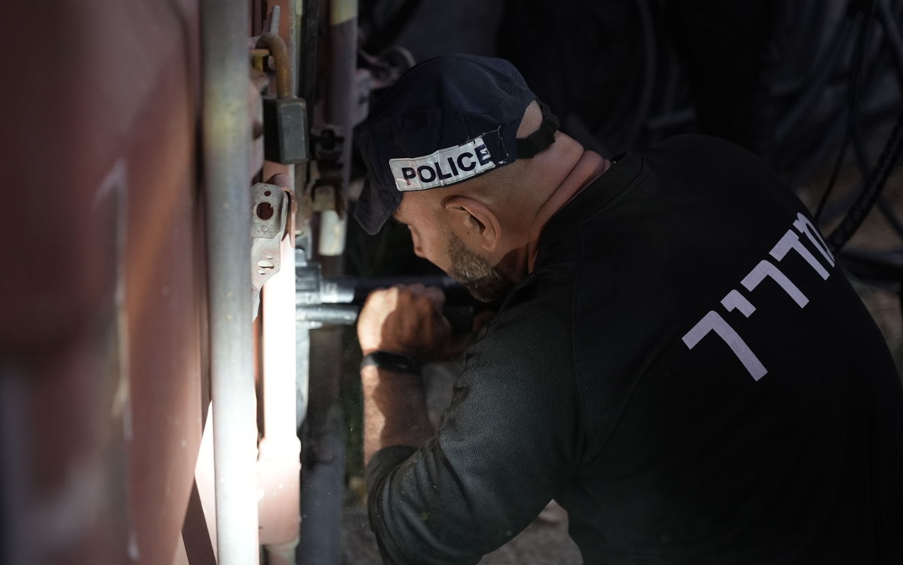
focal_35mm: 53
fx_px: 1307
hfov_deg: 38.1
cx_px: 444
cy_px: 296
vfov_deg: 24.4
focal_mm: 51.1
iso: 3200
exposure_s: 1/100
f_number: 2.8
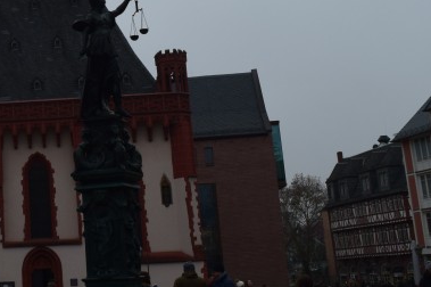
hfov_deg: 26.2
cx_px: -3
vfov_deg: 18.2
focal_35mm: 73
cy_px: 3
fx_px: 873
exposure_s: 1/200
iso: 400
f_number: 10
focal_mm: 18
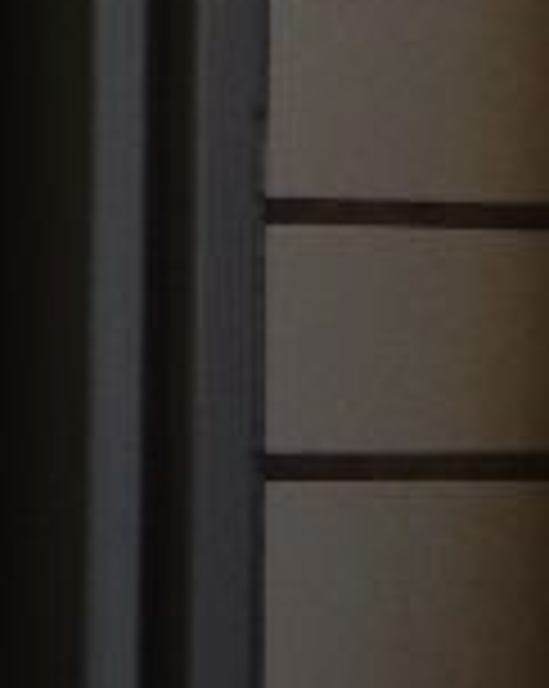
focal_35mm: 102
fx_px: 2076
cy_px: -319
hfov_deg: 11.5
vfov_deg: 17.2
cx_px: -886
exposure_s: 1/125
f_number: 3.7
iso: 125
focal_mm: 4.5
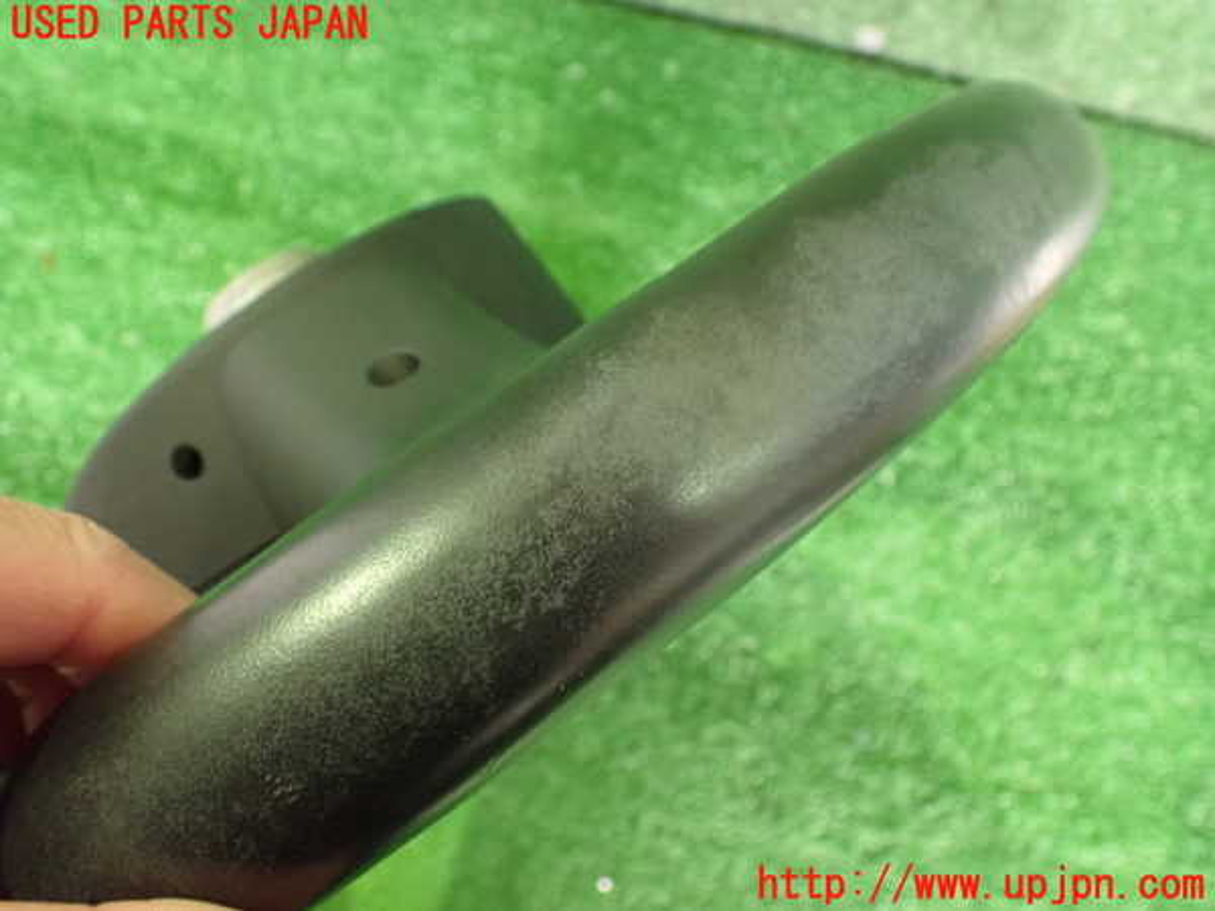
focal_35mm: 30
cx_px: 608
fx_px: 1053
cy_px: 456
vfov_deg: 46.8
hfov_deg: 60.0
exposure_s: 1/30
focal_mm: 5.4
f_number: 2.3
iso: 1250
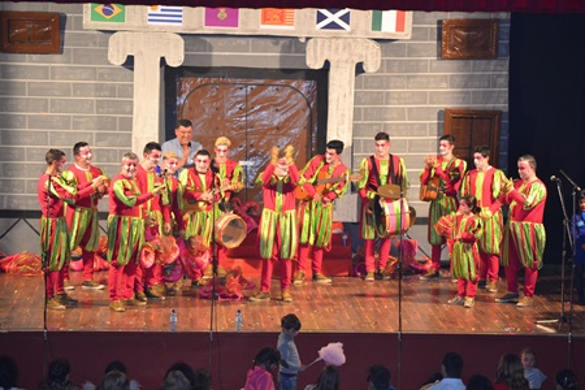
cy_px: 195
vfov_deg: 11.1
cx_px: 292
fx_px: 1999
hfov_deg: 16.7
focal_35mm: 123
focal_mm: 82
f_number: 4.2
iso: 1250
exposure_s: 1/60
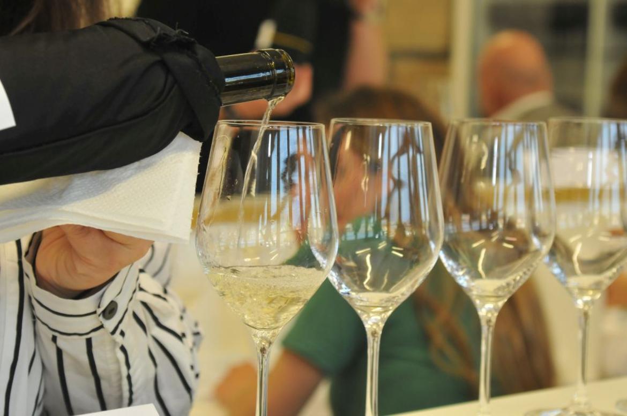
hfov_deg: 19.5
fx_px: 1826
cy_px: 208
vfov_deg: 13.0
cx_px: 314
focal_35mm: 105
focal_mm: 70
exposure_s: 1/100
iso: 800
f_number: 5.6
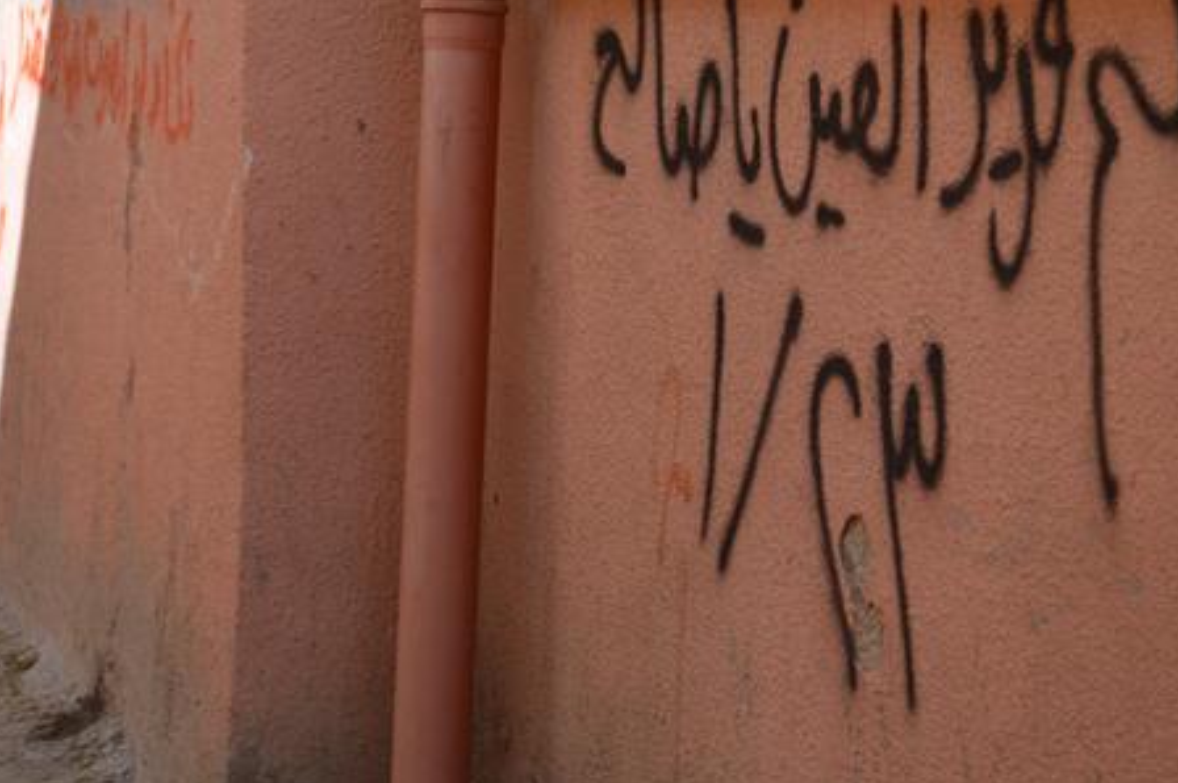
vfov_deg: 10.6
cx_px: 730
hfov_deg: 15.9
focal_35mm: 129
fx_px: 4211
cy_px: 230
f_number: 5
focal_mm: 55
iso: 100
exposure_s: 1/320
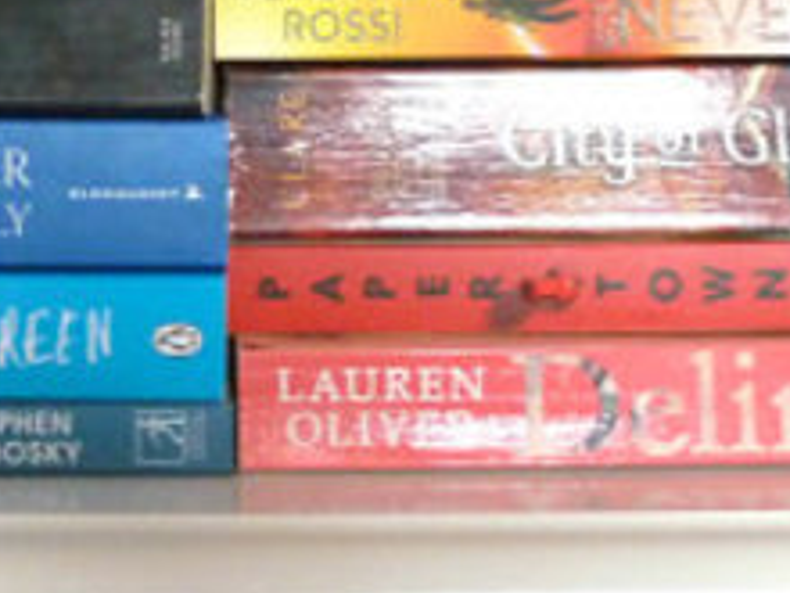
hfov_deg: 20.3
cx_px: 201
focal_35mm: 96
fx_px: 2191
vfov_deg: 14.6
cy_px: -223
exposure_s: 1/20
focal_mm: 5.5
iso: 400
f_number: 2.8
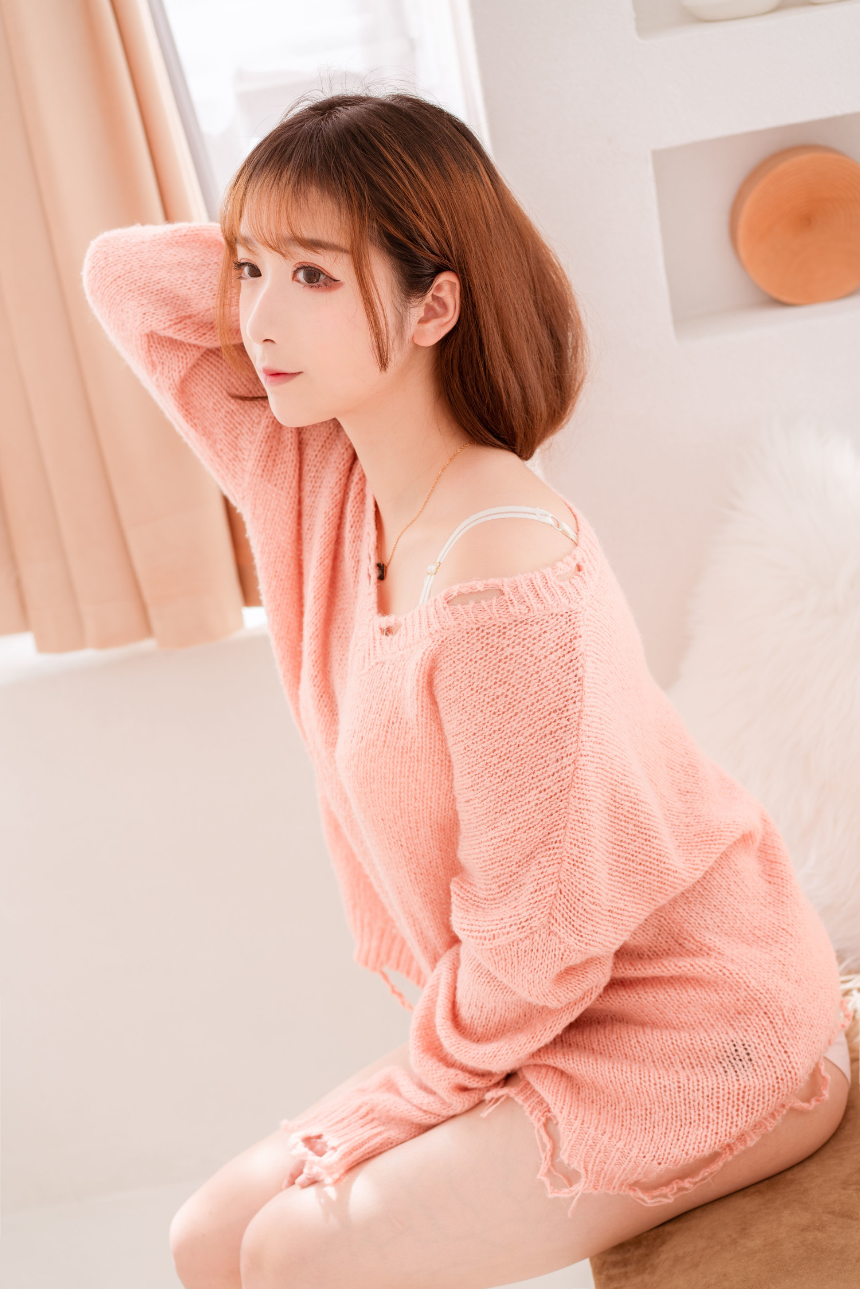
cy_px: 644
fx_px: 1970
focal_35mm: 55
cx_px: 430
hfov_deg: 24.6
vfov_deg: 36.2
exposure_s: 1/160
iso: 160
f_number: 3.5
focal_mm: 55
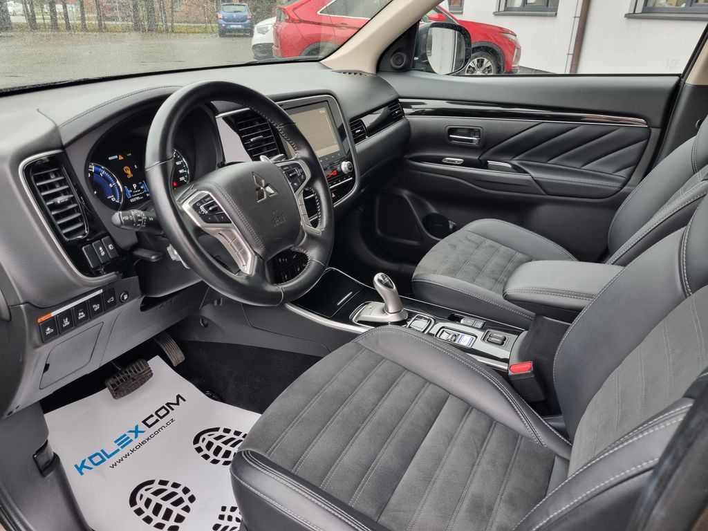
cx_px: 354
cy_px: 266
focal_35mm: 26
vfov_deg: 53.1
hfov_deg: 67.3
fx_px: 532
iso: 200
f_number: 1.8
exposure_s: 1/100
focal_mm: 5.4
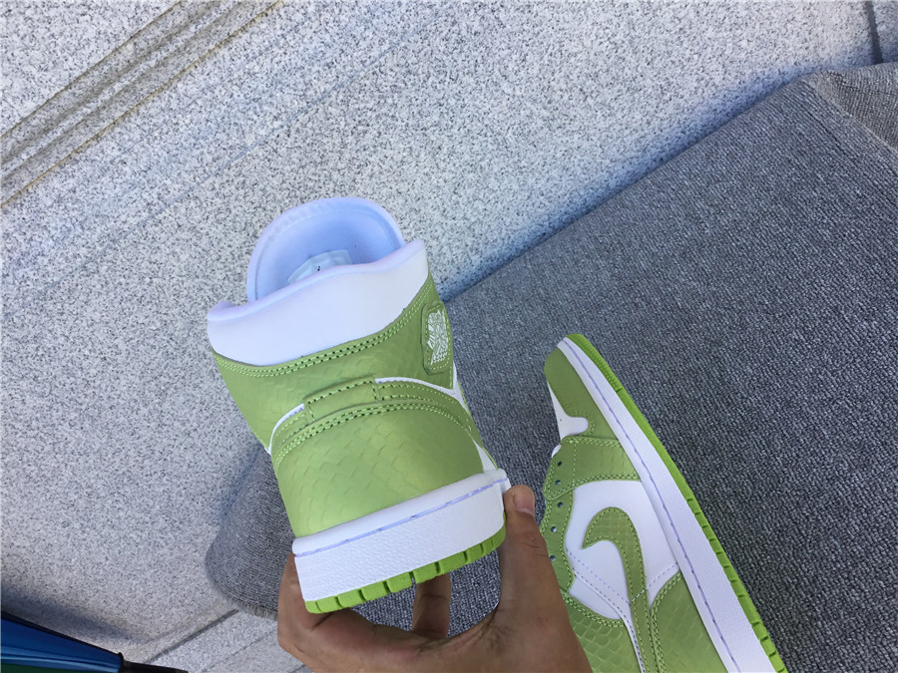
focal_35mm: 31
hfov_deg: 58.4
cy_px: 336
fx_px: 804
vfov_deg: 45.4
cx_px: 449
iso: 25
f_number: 2.4
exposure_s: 1/125
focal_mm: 3.3
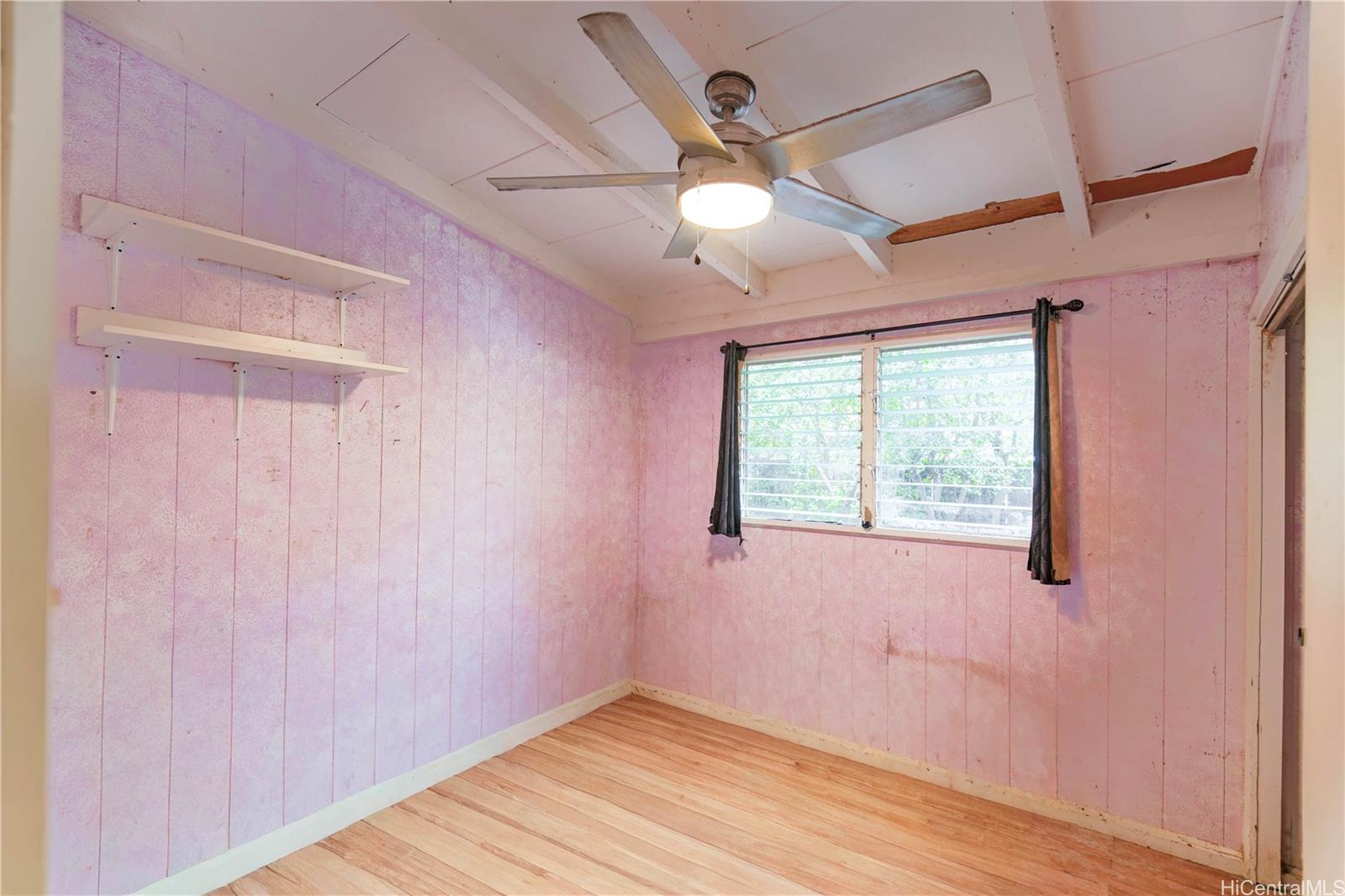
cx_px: 672
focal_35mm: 16
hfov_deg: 96.7
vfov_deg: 73.7
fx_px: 598
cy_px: 448
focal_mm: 16
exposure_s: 1/500
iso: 500
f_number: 4
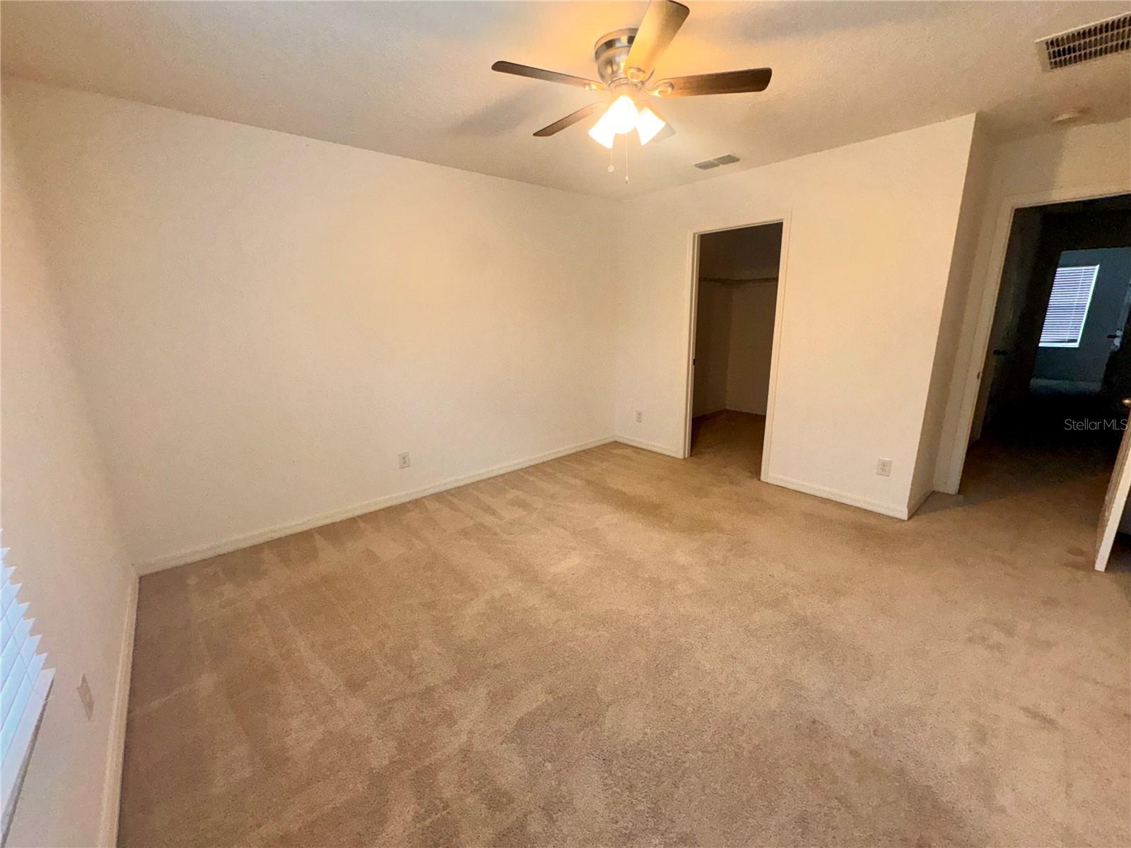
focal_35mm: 14
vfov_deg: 85.7
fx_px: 457
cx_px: 566
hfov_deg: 102.1
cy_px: 424
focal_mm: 2.22
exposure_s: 1/121
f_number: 2.2
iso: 200
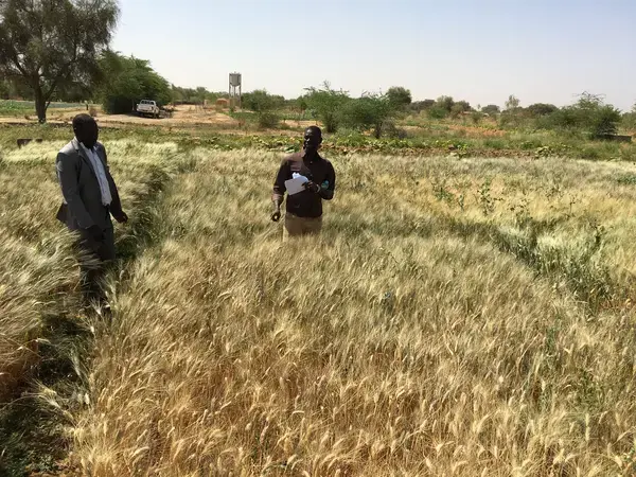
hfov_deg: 61.7
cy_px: 238
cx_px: 318
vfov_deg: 48.2
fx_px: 533
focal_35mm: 29
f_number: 2.2
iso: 25
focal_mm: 4.15
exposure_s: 1/2198
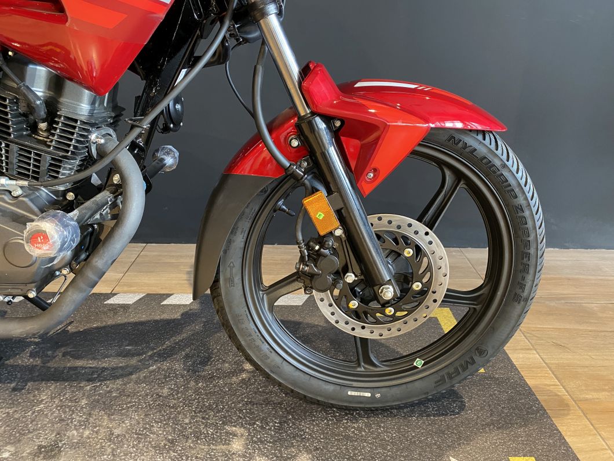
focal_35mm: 26
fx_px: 461
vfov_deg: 53.1
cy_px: 230
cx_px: 307
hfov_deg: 67.3
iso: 320
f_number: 1.8
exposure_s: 1/50
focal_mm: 4.25
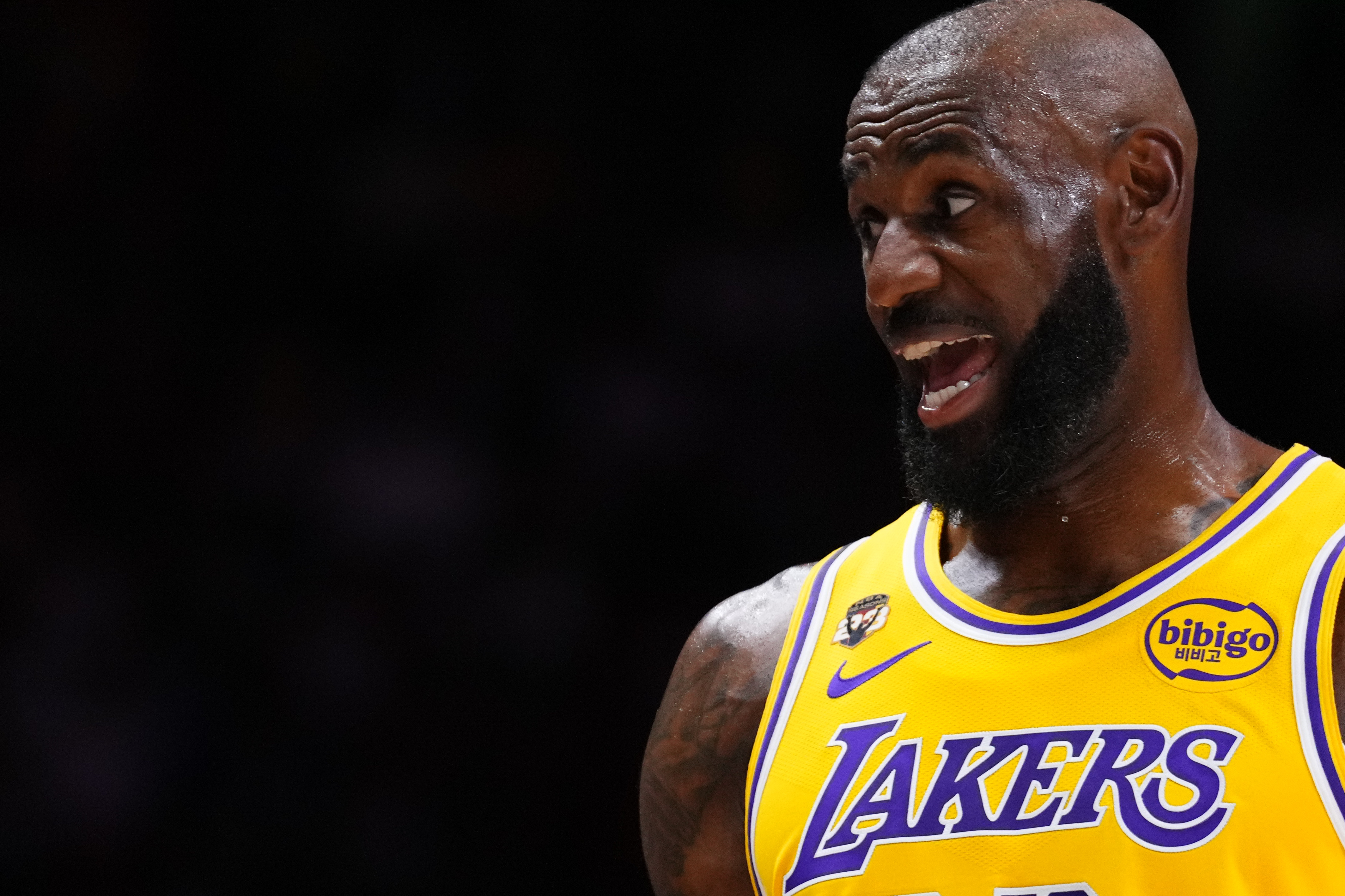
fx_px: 15167
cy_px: 701
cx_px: 437
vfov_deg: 3.4
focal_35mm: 406
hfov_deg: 5.1
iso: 4000
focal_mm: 200
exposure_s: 1/2000
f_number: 2.8
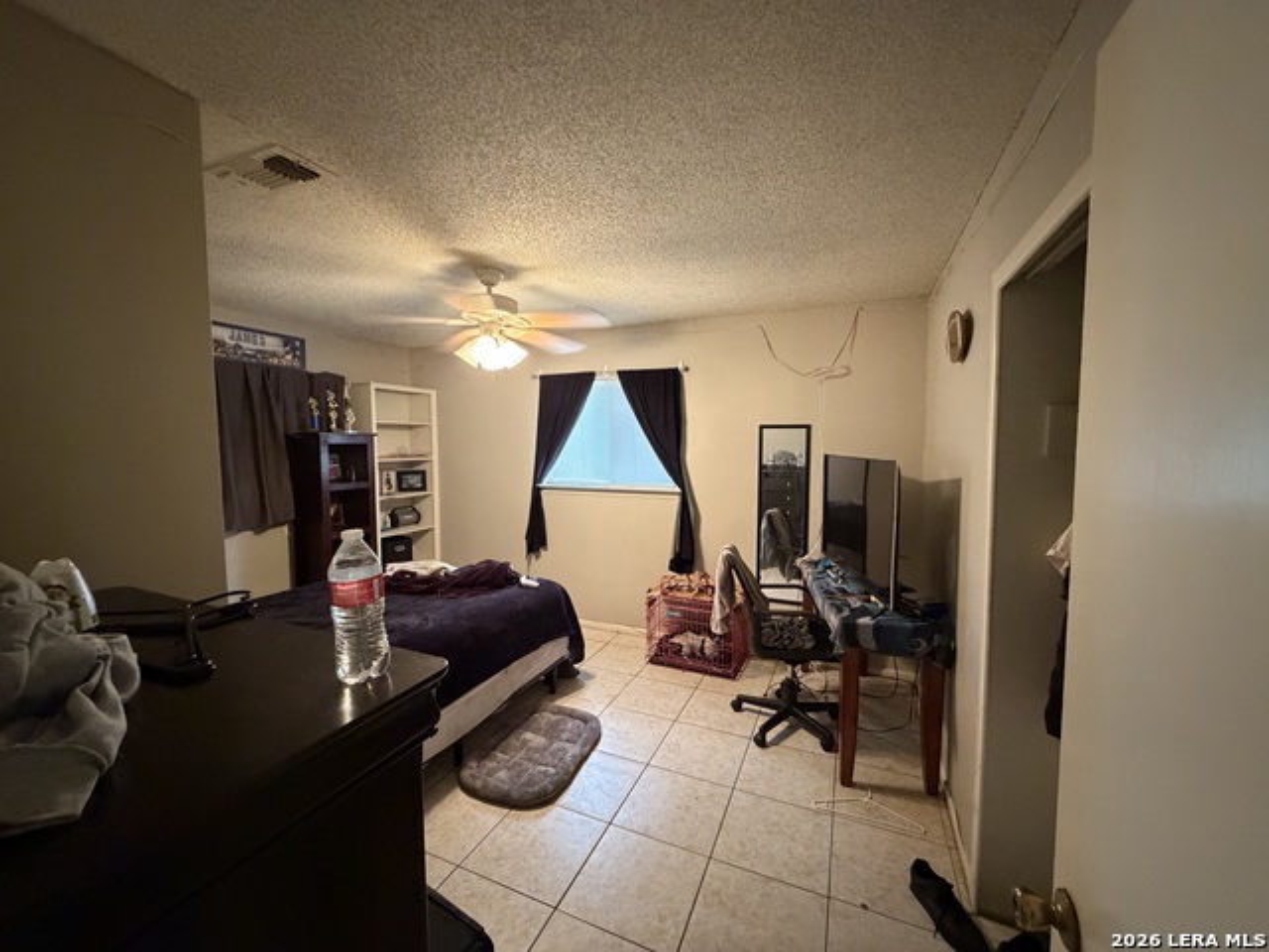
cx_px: 634
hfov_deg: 102.1
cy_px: 476
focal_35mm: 14
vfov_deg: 85.7
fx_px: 513
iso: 1000
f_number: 2.2
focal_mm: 2.22
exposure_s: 1/40
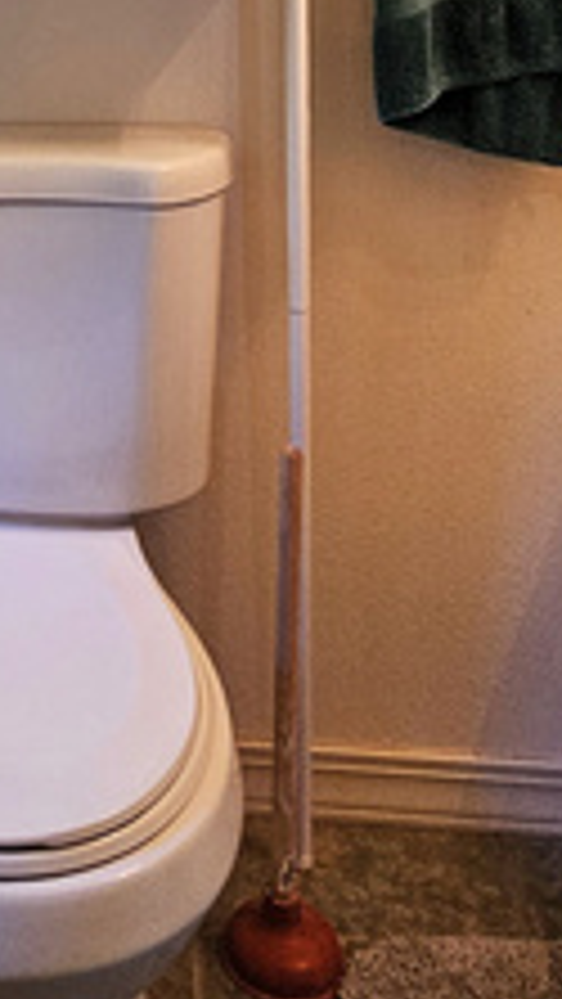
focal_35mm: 49
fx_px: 1297
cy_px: -81
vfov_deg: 36.2
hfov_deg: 23.0
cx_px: -54
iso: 400
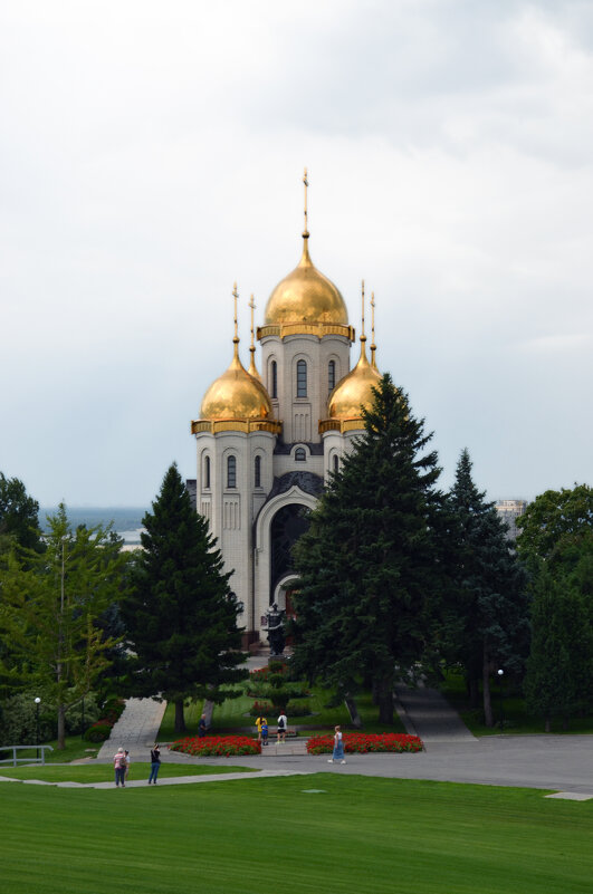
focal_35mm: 87
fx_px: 2158
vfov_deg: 23.4
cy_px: 447
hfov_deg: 15.6
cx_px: 296
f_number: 7.1
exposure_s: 1/200
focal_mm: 58
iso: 200
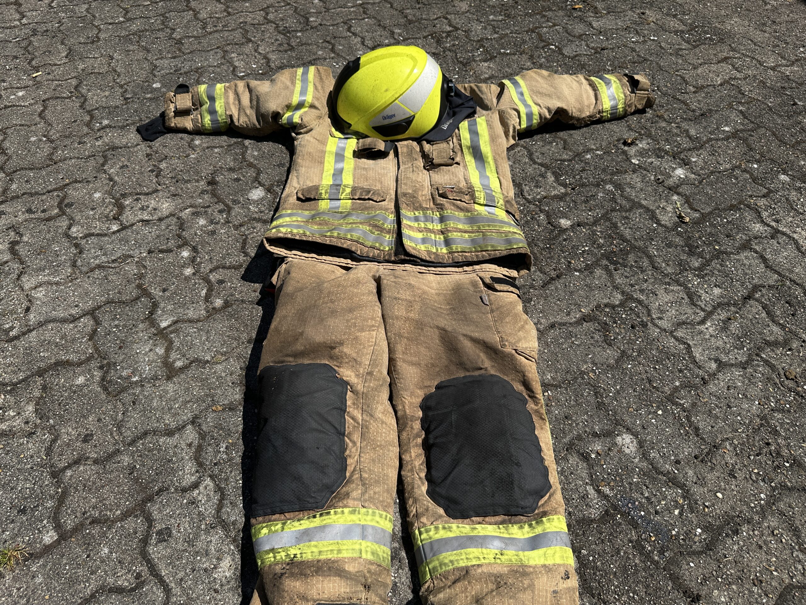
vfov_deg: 56.8
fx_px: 559
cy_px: 302
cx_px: 403
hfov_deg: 71.6
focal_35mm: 24
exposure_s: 1/5263
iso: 80
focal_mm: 6.86
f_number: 1.78
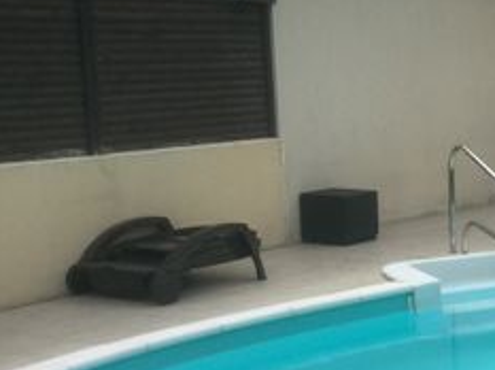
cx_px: 633
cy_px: 253
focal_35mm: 80
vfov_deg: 18.3
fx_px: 1142
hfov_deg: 22.1
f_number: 2.4
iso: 25
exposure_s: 1/858
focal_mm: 3.3
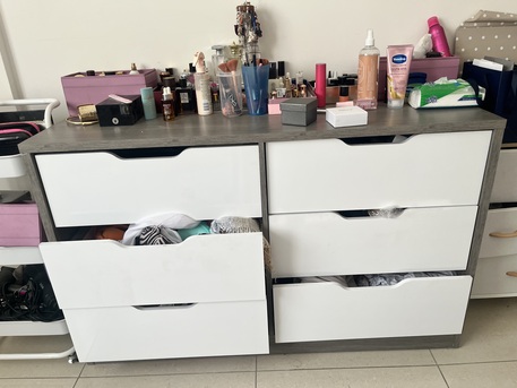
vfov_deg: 53.1
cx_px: 258
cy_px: 194
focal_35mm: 26
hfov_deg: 67.3
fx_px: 388
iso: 125
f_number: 1.6
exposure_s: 1/121
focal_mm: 5.1
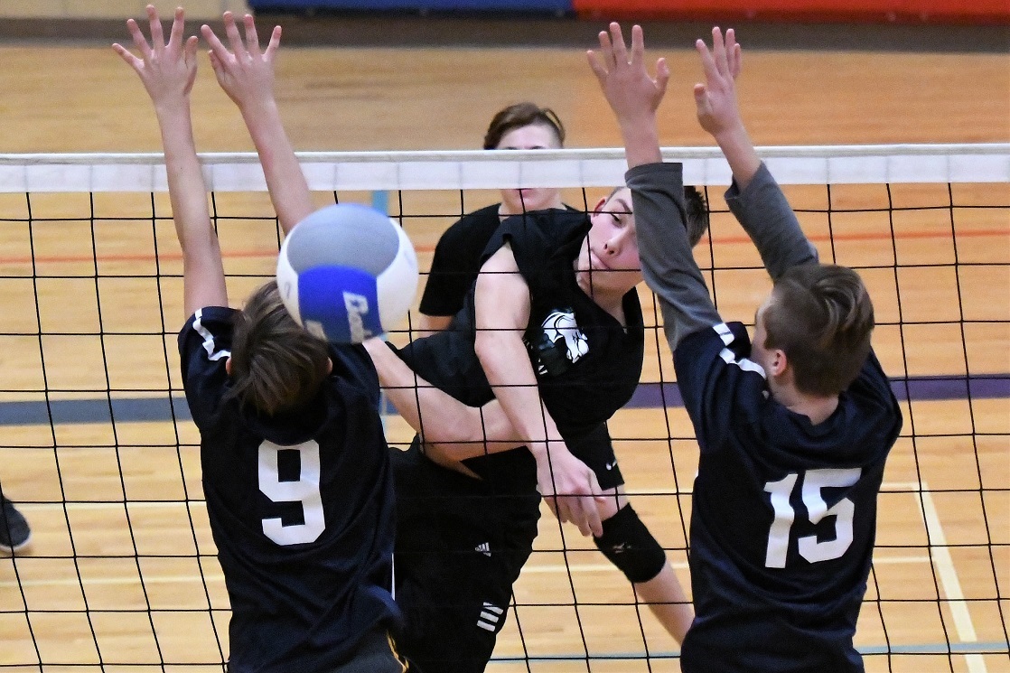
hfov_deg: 16.1
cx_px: 505
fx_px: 3576
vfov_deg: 10.8
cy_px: 336
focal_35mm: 128
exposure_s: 1/1000
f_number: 2.8
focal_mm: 85
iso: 12800
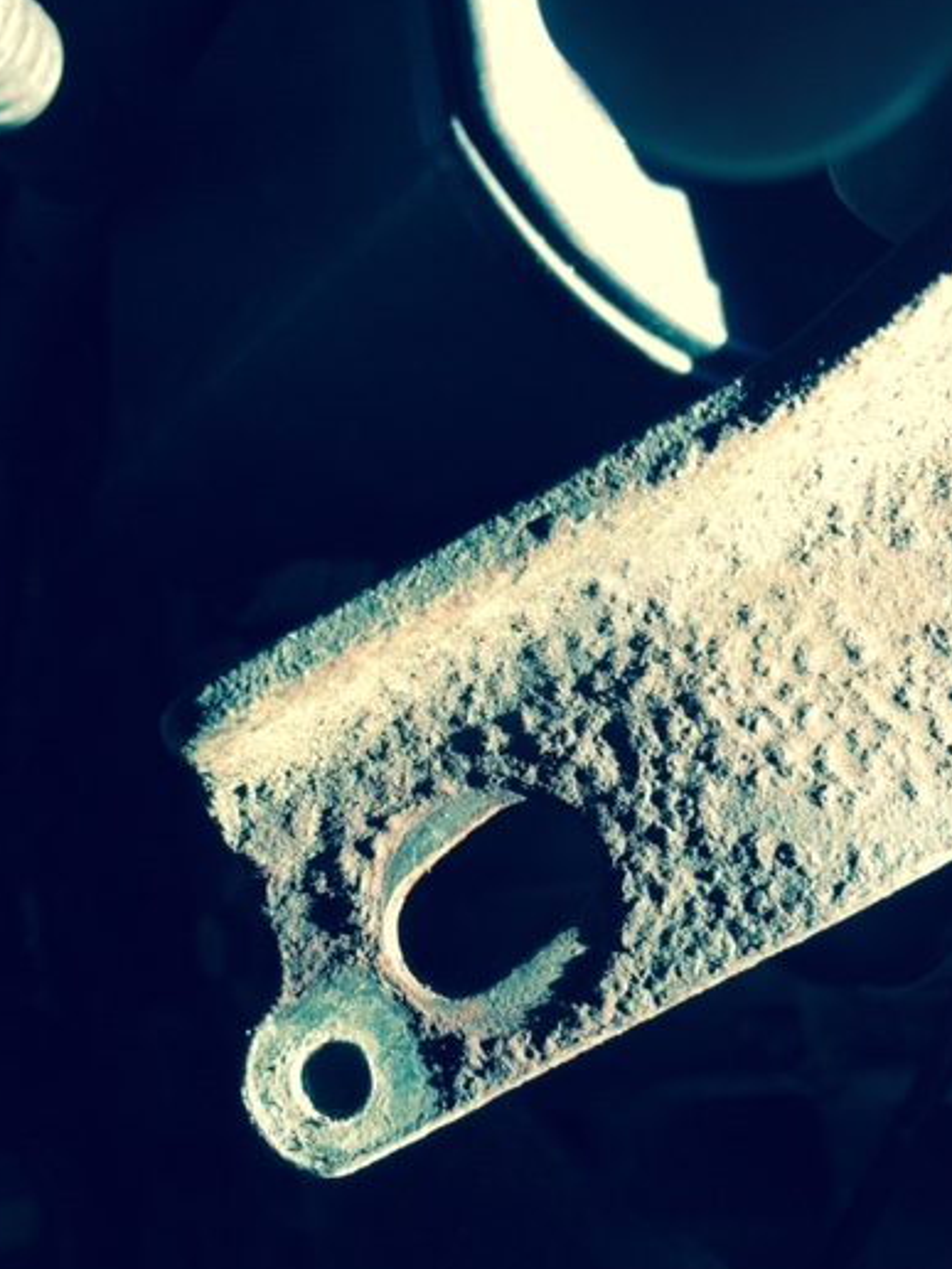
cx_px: 433
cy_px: 676
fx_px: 1320
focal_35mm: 36
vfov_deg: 51.3
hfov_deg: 39.6
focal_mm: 4.15
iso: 40
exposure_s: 1/120
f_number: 2.2
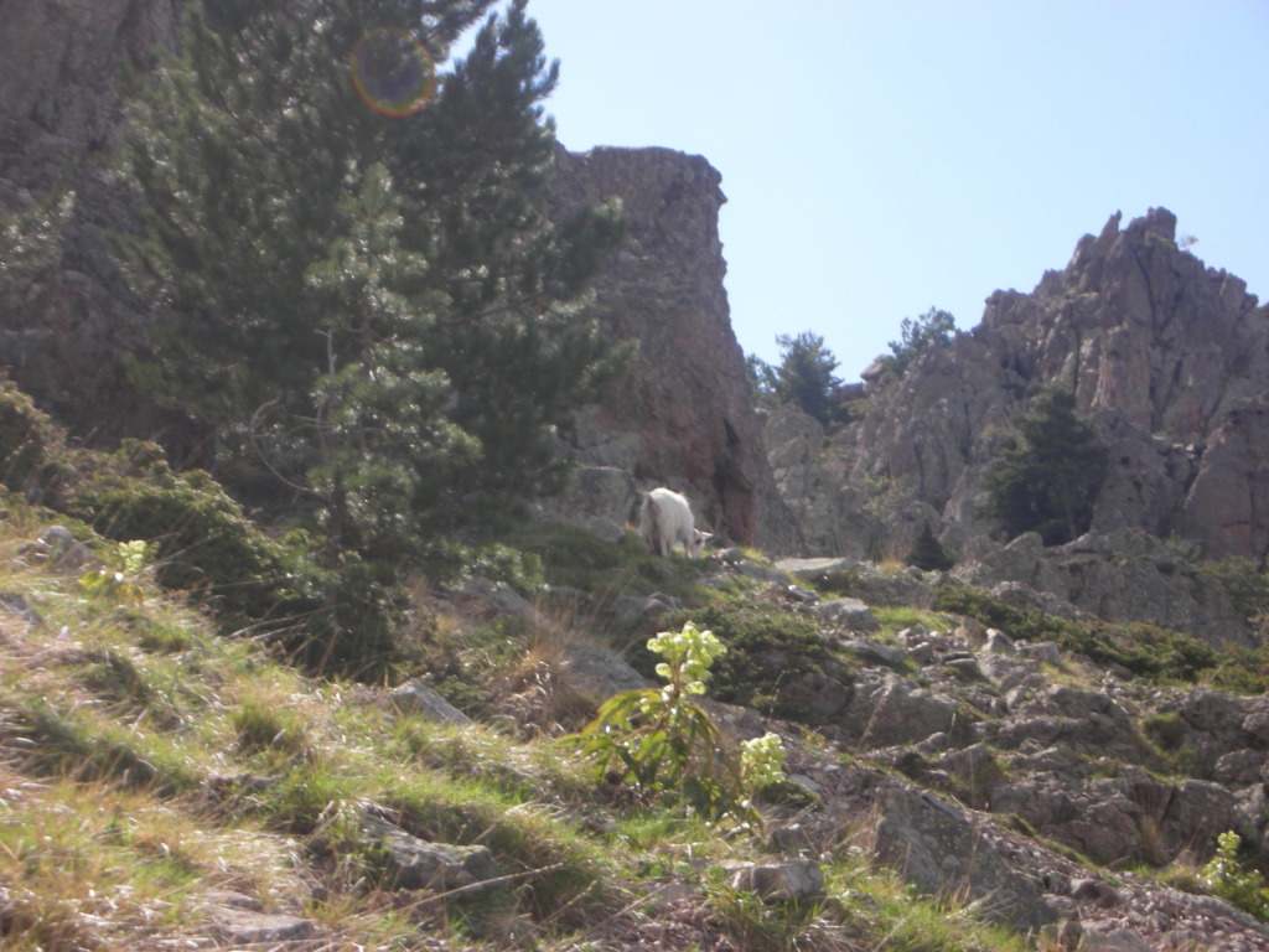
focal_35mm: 105
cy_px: 476
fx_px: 3849
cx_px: 634
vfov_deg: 14.1
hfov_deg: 18.7
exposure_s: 1/160
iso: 50
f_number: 5.4
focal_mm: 17.4
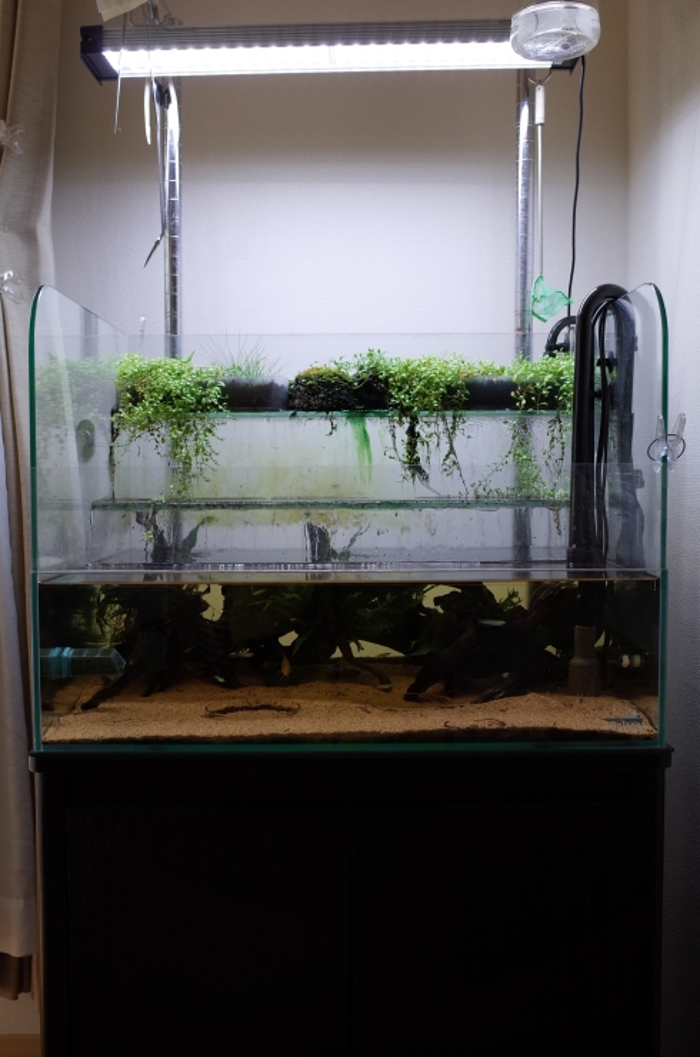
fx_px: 1026
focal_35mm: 35
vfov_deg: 54.5
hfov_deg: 37.7
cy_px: 528
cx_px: 350
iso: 100
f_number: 3.5
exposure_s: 1/60
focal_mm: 18.3
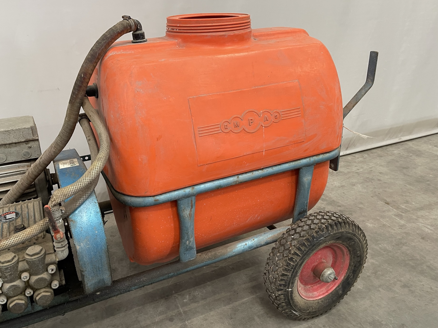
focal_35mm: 29
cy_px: 156
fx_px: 367
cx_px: 194
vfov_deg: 48.2
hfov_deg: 61.5
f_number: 1.6
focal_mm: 5.1
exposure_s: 1/60
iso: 250
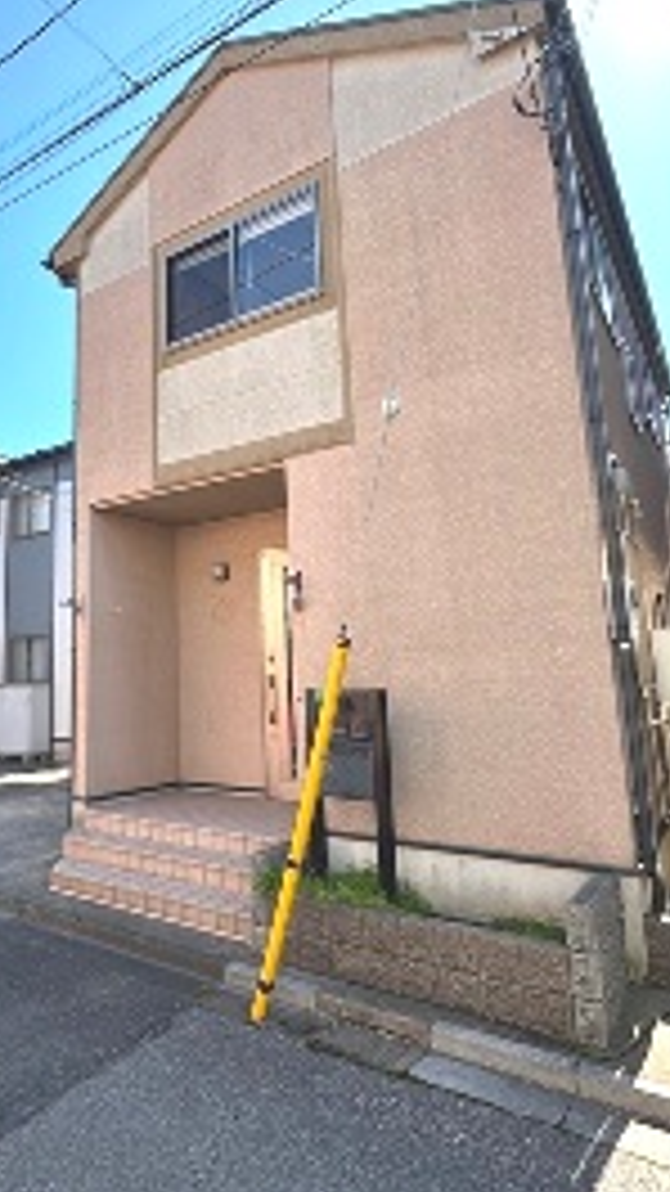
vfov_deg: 78.6
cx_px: 157
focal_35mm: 23
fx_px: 727
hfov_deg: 47.4
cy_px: 558
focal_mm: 2.22
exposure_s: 1/619
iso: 40
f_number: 2.2
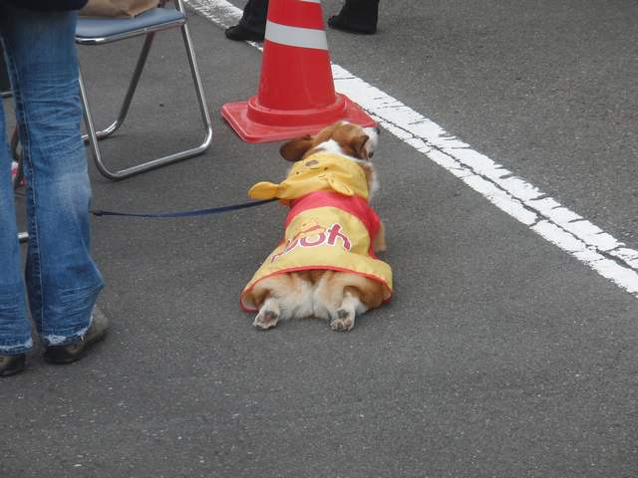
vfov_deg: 13.0
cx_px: 319
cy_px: 239
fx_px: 2101
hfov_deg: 17.3
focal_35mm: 114
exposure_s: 1/125
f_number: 5.4
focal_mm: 19.98
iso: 125
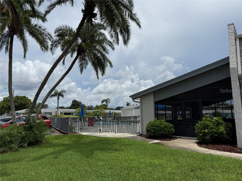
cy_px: 90
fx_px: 168
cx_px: 121
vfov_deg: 56.8
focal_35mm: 24
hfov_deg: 71.6
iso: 80
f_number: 1.78
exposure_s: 1/11905
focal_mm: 6.76
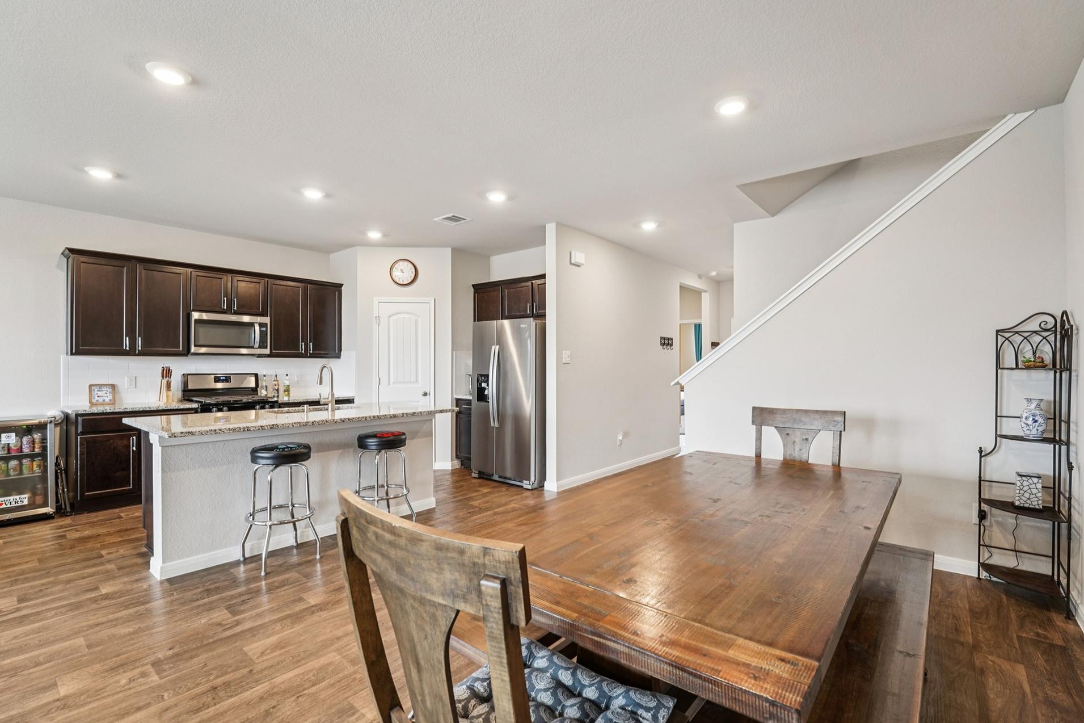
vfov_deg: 73.9
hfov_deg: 96.9
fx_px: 481
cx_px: 535
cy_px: 369
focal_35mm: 16
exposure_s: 1/13
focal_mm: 14.9
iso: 400
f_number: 8
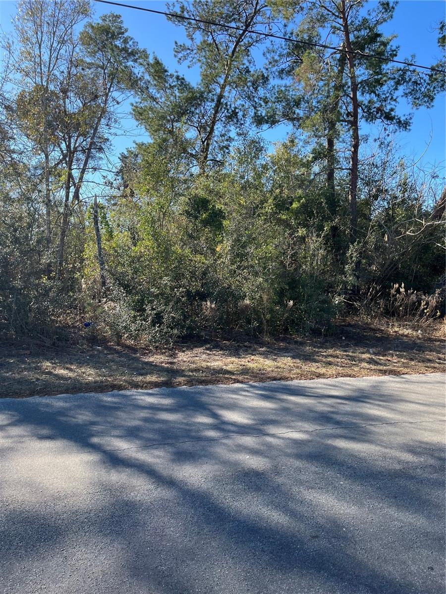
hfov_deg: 53.1
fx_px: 447
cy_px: 297
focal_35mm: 26
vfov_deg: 67.3
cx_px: 223
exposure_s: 1/920
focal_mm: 5.1
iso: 50
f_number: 1.6
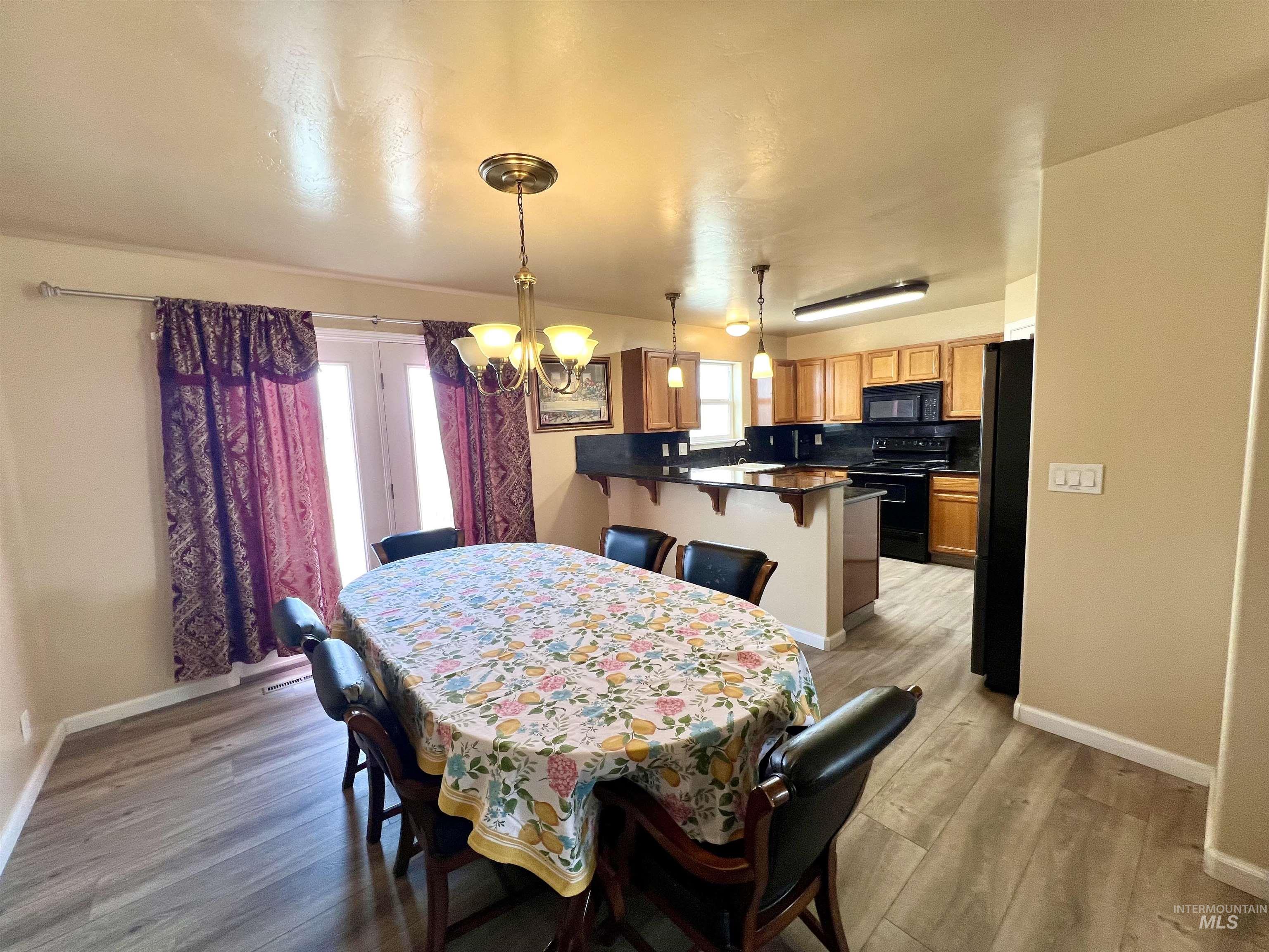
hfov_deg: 106.2
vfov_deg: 89.9
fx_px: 477
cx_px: 634
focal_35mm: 13
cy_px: 476
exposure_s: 1/120
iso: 100
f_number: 1.8
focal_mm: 1.57
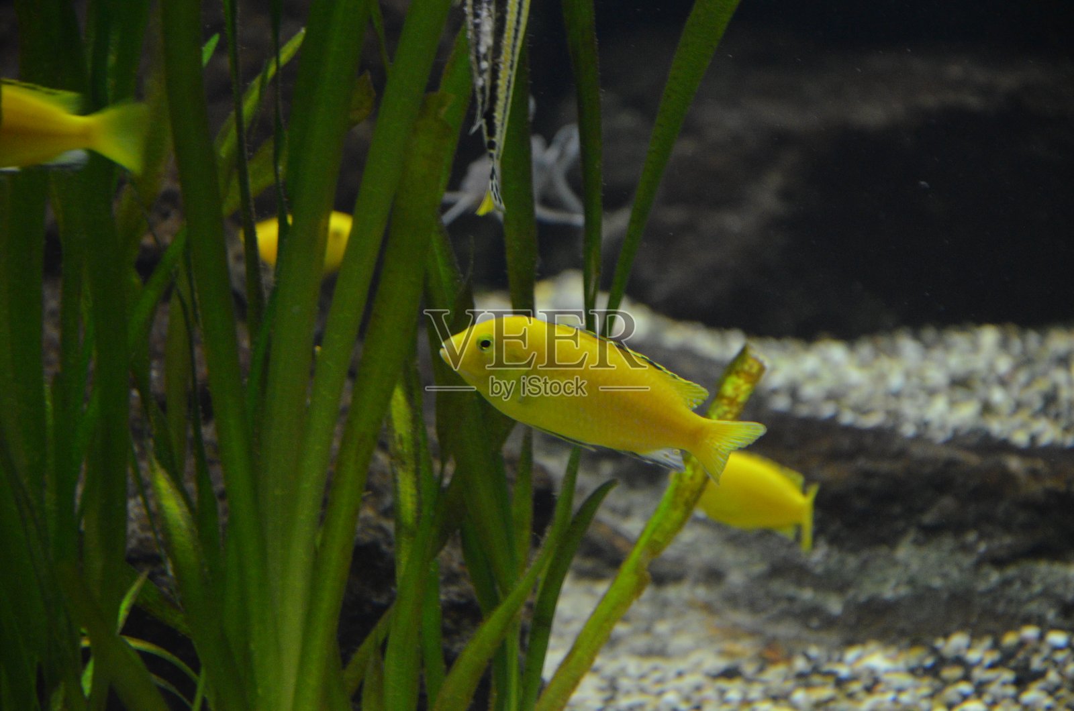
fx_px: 4689
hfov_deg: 13.1
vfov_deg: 8.7
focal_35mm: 158
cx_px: 537
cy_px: 356
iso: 1600
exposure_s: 1/50
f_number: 5.6
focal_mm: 105
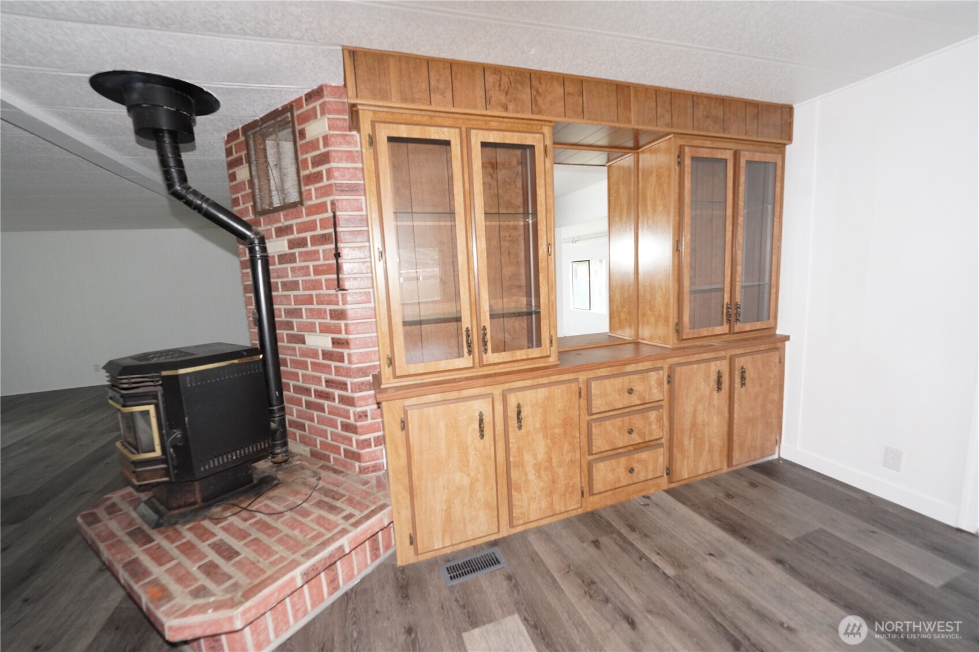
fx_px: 381
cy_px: 326
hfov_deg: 104.3
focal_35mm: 14
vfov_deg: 81.2
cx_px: 490
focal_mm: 14
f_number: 4
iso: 3200
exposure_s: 1/400
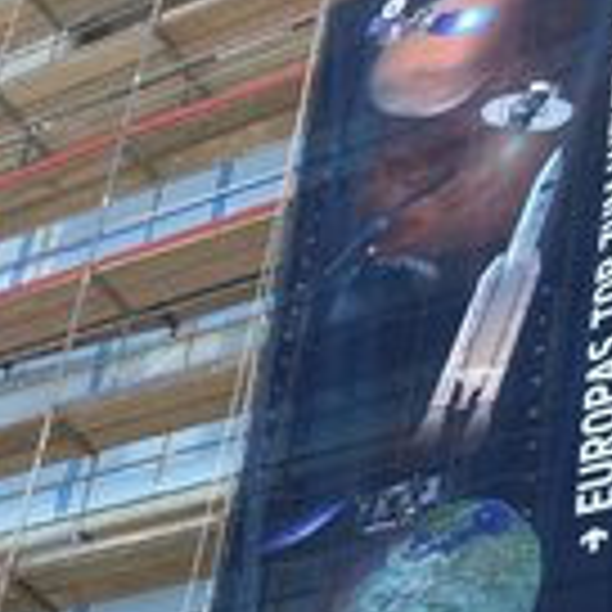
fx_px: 1820
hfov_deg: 19.0
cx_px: 454
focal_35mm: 91
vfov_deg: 18.4
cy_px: 675
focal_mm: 4.28
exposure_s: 1/198
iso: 50
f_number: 2.4
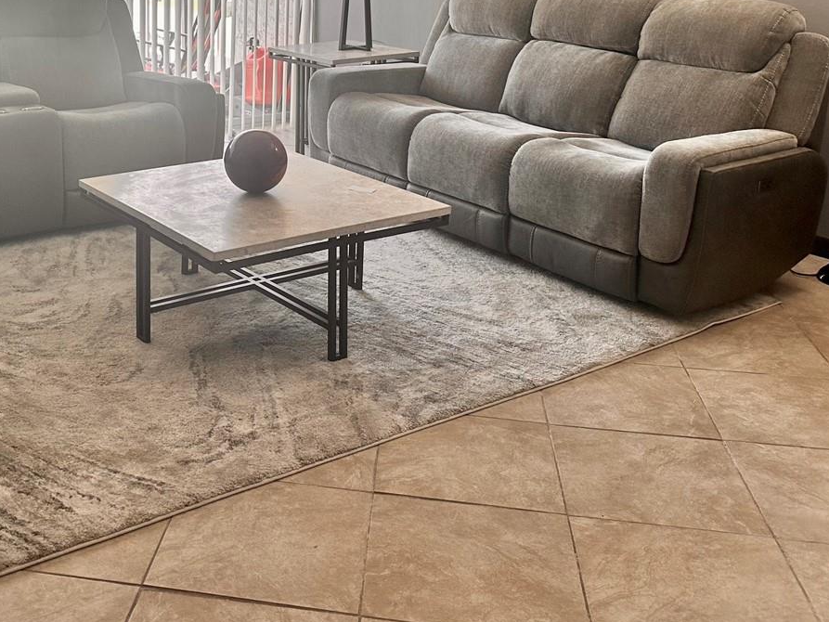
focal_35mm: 43
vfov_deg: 32.2
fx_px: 1030
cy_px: 77
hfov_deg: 42.8
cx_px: 233
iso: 100
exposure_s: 1/120
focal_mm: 6.86
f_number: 1.78
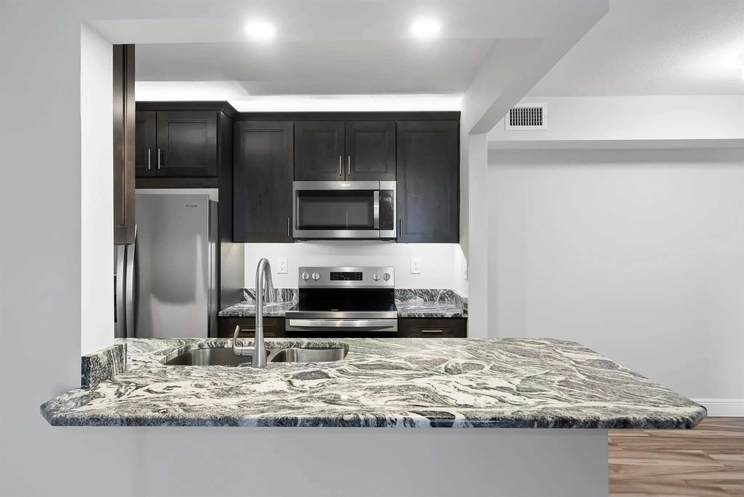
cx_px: 372
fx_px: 475
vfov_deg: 55.1
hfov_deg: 76.1
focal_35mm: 23
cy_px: 248
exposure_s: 1/1.67
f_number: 8
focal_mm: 23
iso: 1600
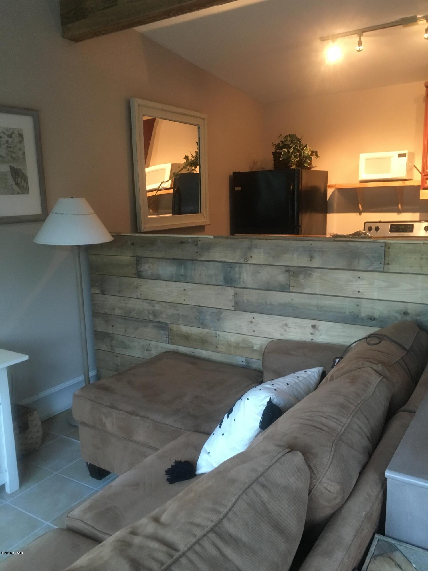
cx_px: 214
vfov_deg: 61.7
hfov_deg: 48.2
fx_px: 478
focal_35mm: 29
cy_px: 286
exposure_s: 1/30
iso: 160
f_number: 2.2
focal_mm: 4.15
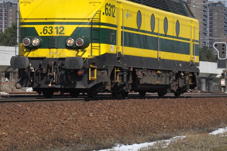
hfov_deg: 10.7
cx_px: 104
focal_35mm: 192
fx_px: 1209
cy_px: 24
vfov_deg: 7.1
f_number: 6.7
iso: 400
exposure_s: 1/2000
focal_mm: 70
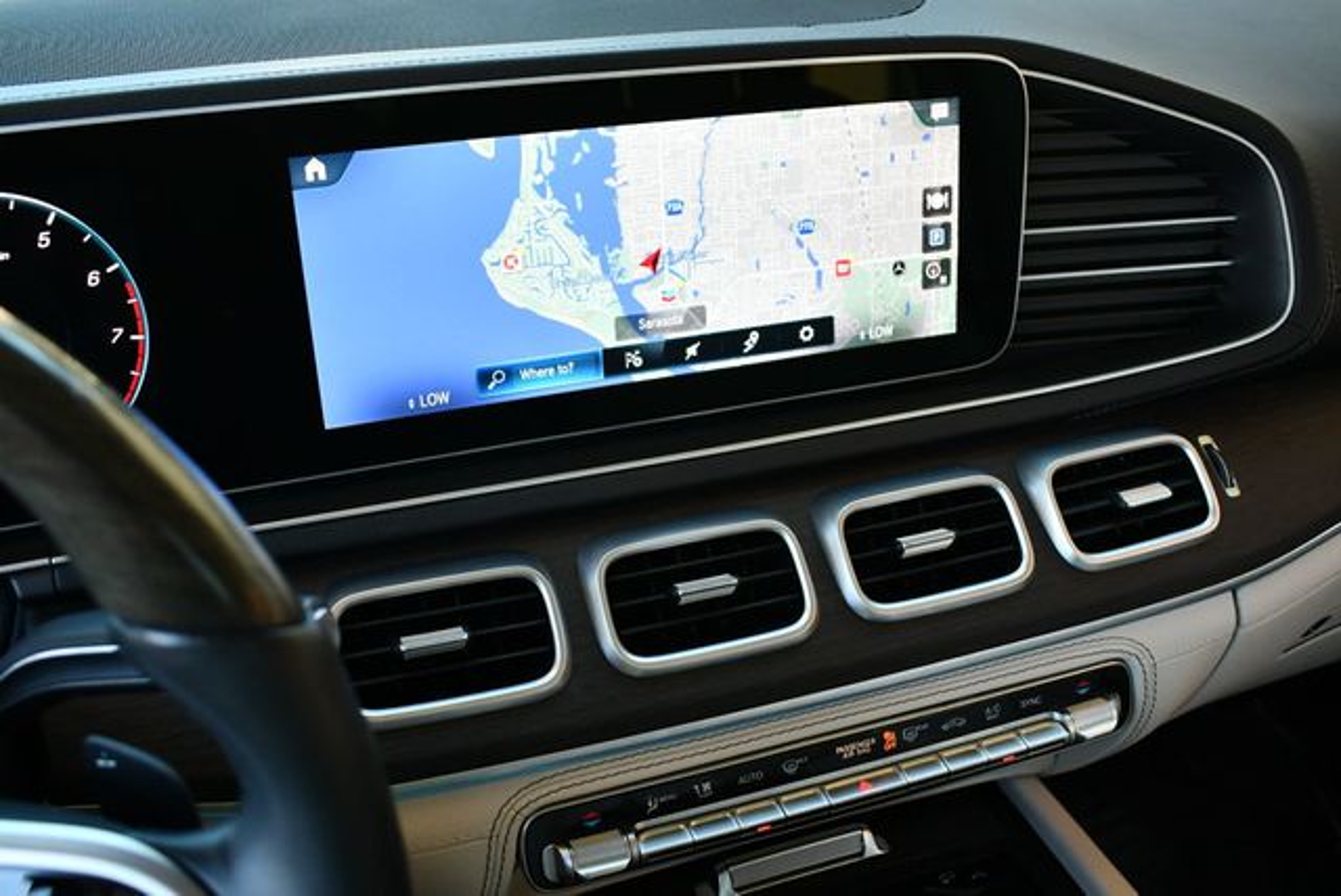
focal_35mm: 36
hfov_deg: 53.1
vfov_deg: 36.9
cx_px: 670
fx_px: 1342
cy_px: 448
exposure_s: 1/250
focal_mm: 18
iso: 720
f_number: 3.5
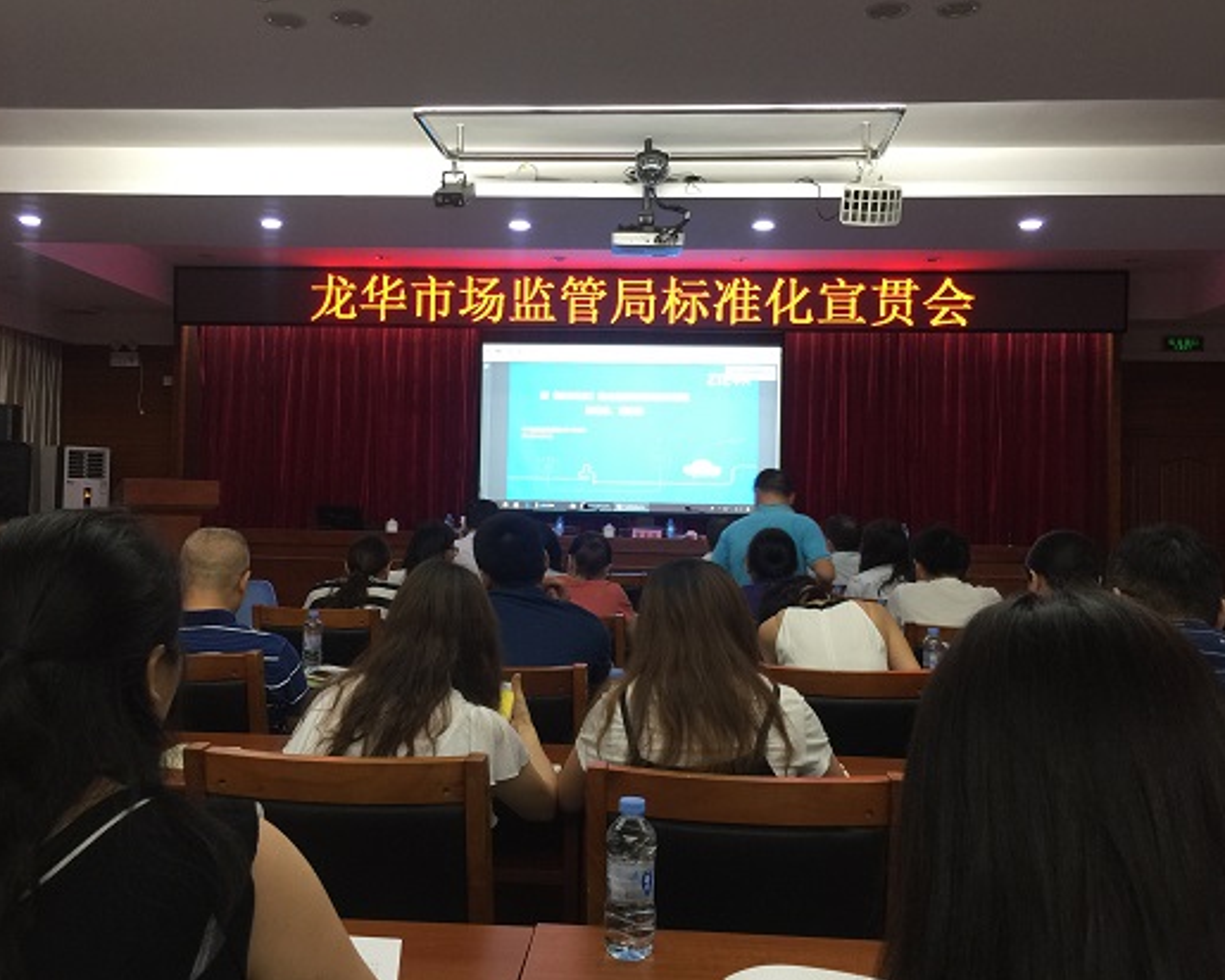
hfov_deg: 54.2
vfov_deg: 44.5
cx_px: 588
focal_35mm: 33
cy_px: 478
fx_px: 1196
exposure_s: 1/17
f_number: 2.2
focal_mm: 4.15
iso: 80
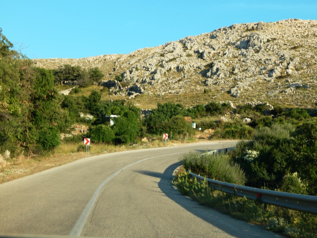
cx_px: 158
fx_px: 559
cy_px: 119
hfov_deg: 31.7
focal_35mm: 61
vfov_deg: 24.0
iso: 125
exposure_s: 1/400
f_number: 4
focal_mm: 10.9
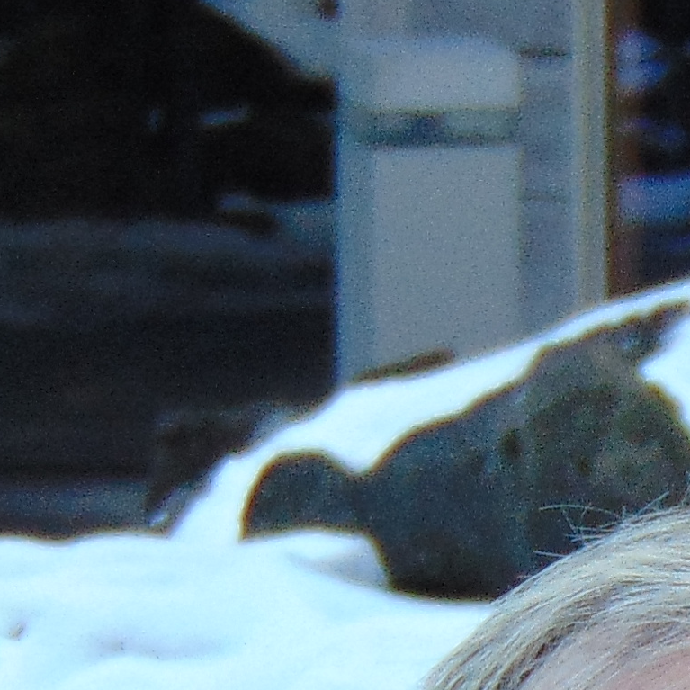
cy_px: 751
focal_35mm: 641
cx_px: 823
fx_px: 14456
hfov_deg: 2.7
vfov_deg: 2.7
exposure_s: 1/60
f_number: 3.9
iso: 100
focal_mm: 19.4
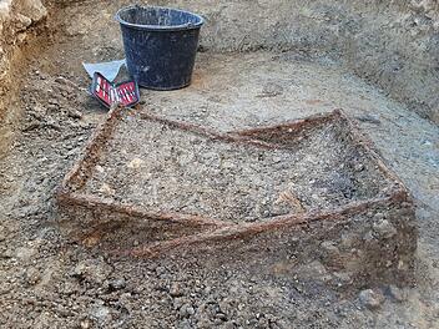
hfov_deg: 63.4
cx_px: 220
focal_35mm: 28
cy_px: 164
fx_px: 355
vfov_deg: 49.7
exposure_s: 1/100
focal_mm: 2.9
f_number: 1.9
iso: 64
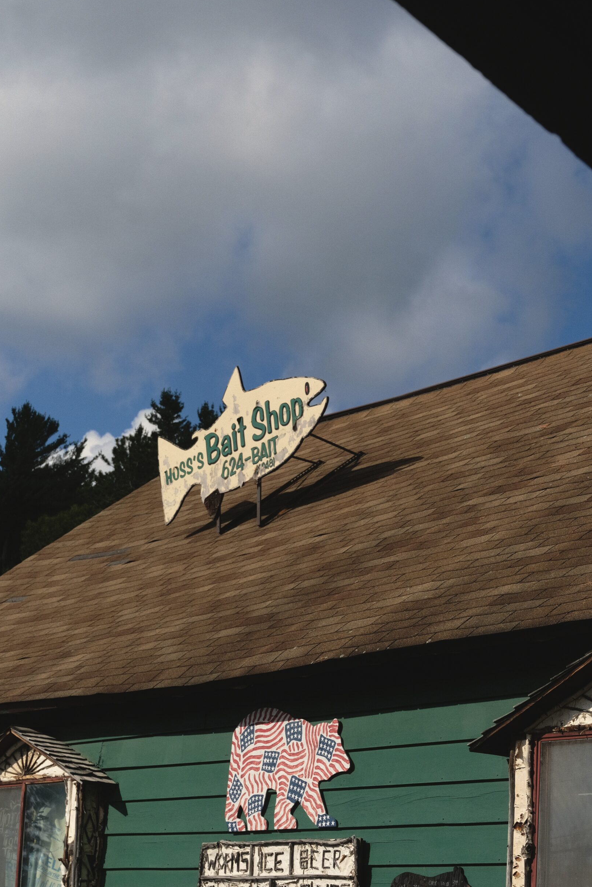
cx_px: 281
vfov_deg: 25.7
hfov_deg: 17.3
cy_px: 445
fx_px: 1948
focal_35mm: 79
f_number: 8
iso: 200
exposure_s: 1/950
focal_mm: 50
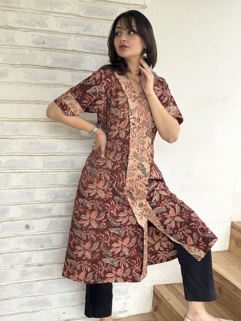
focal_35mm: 48
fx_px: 445
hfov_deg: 30.3
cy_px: 160
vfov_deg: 39.7
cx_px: 120
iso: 64
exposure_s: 1/249
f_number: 1.78
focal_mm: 6.76
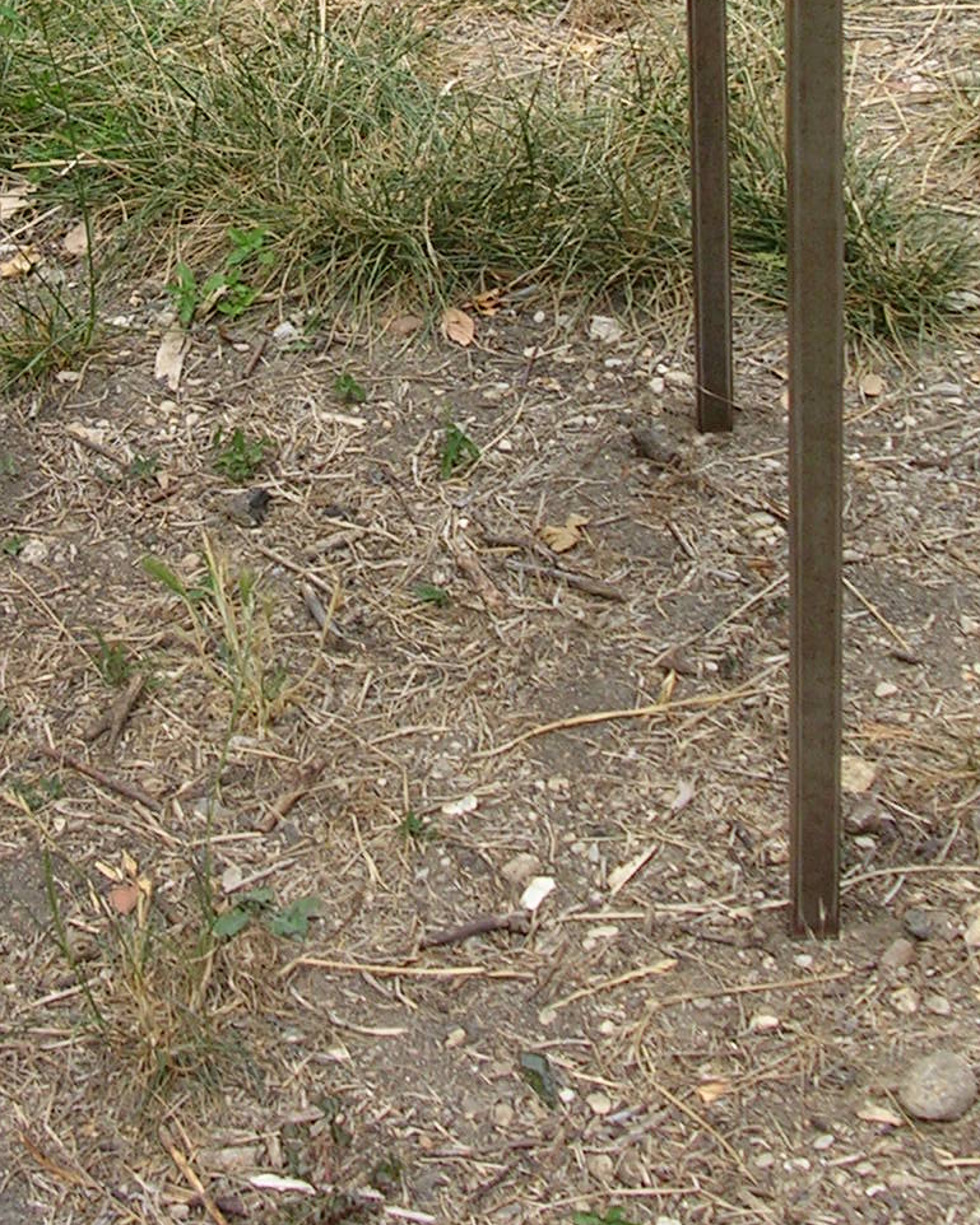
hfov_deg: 19.3
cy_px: 148
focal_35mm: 79
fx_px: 2866
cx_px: 264
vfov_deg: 23.6
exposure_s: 1/377
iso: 50
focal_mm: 5.8
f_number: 2.8
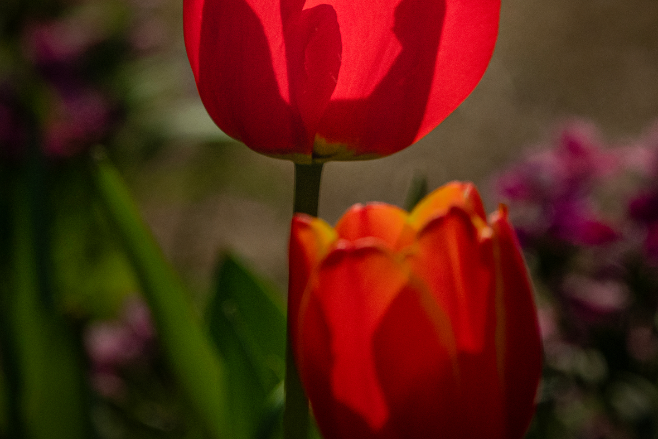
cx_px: 349
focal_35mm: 610
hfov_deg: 3.4
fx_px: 11150
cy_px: 143
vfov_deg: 2.3
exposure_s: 1/8000
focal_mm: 146.76
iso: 400
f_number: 4
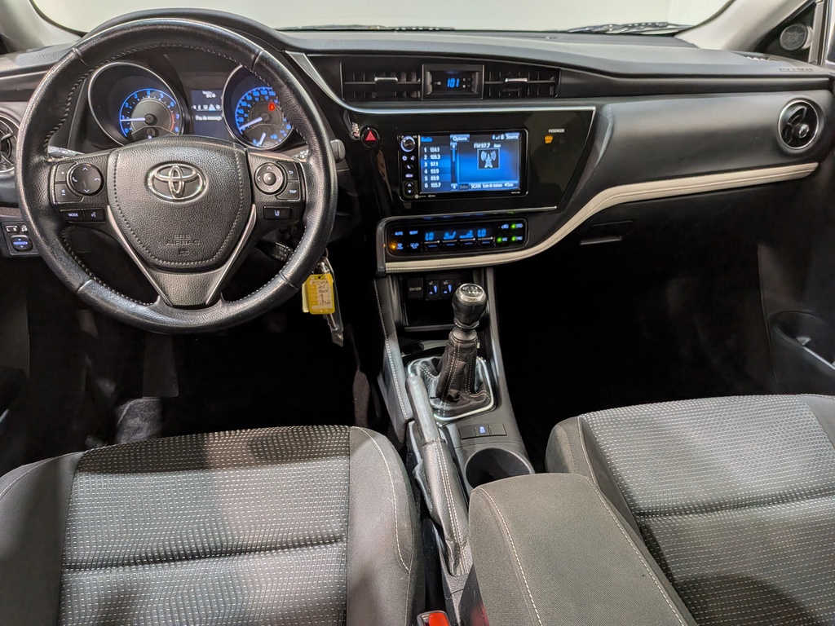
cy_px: 313
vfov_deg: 56.8
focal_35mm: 24
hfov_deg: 71.6
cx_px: 418
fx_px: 579
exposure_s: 1/102
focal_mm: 4.53
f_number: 1.7
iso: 34
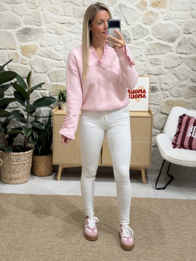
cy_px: 130
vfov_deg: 39.7
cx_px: 98
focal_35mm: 48
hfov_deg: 30.3
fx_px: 362
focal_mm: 6.76
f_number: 1.78
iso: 50
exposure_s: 1/100
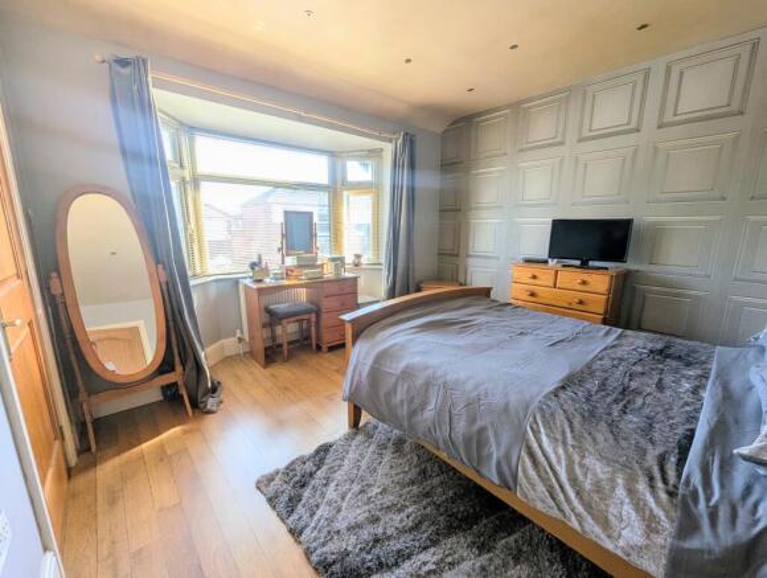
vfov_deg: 90.1
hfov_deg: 106.1
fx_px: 289
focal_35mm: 13
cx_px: 384
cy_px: 289
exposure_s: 1/105
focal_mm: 1.95
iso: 41
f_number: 2.2
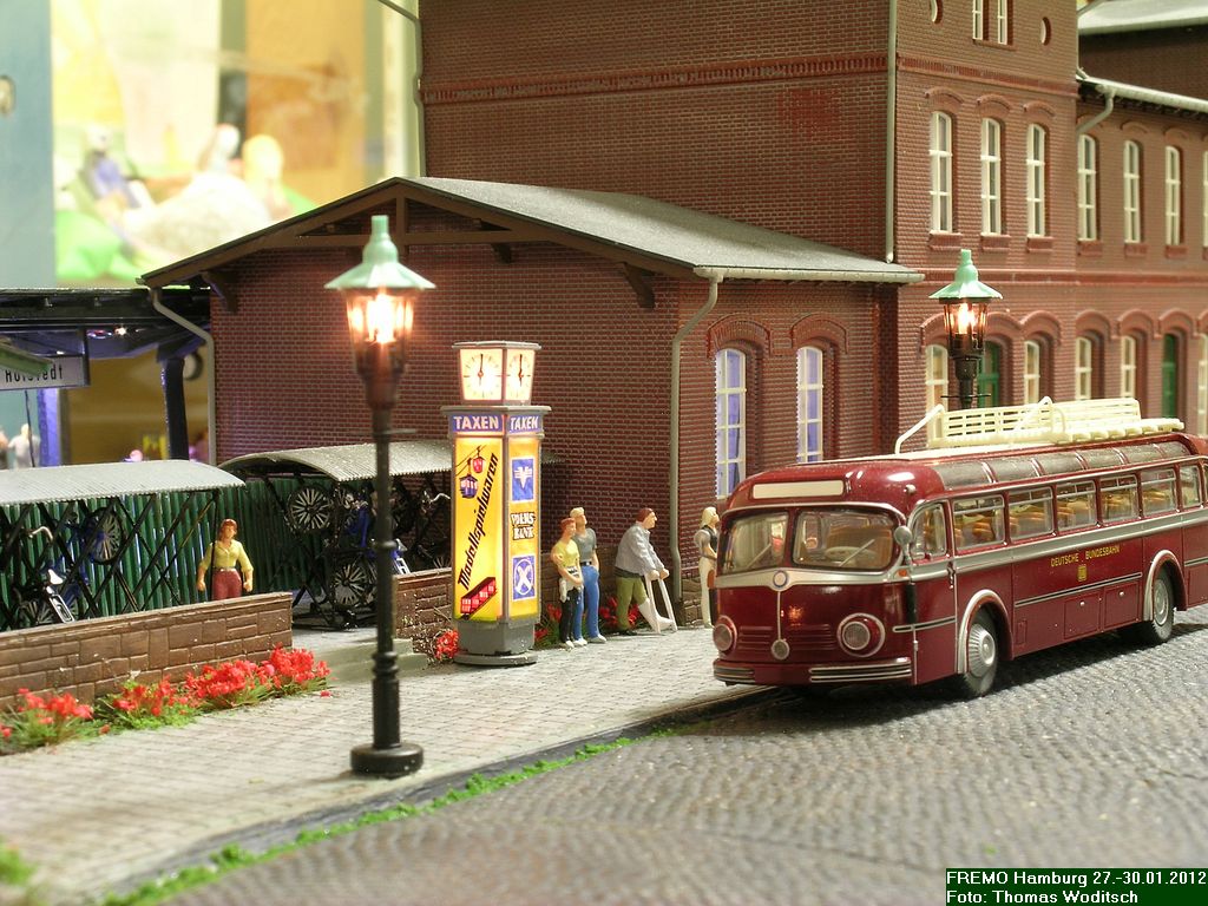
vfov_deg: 10.2
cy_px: 453
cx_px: 604
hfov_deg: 13.6
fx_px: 5060
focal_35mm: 145
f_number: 7.8
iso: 50
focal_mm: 14.5
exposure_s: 4.42
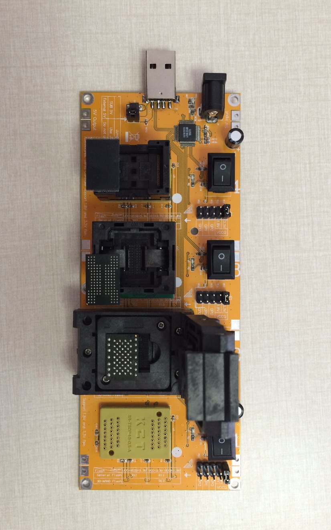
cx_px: 168
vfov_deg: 61.2
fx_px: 448
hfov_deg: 40.6
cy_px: 266
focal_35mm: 31
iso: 100
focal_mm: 4.15
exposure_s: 1/30
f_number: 2.2
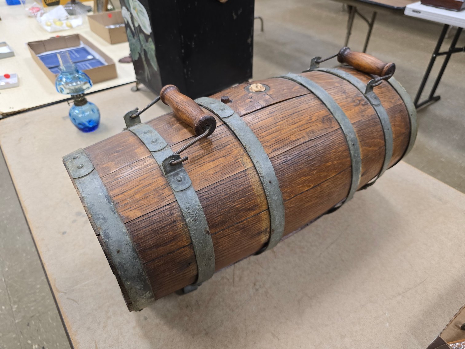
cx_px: 232
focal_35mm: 23
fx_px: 309
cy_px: 174
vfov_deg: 58.9
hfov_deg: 73.9
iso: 200
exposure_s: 1/61
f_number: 1.7
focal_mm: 6.3
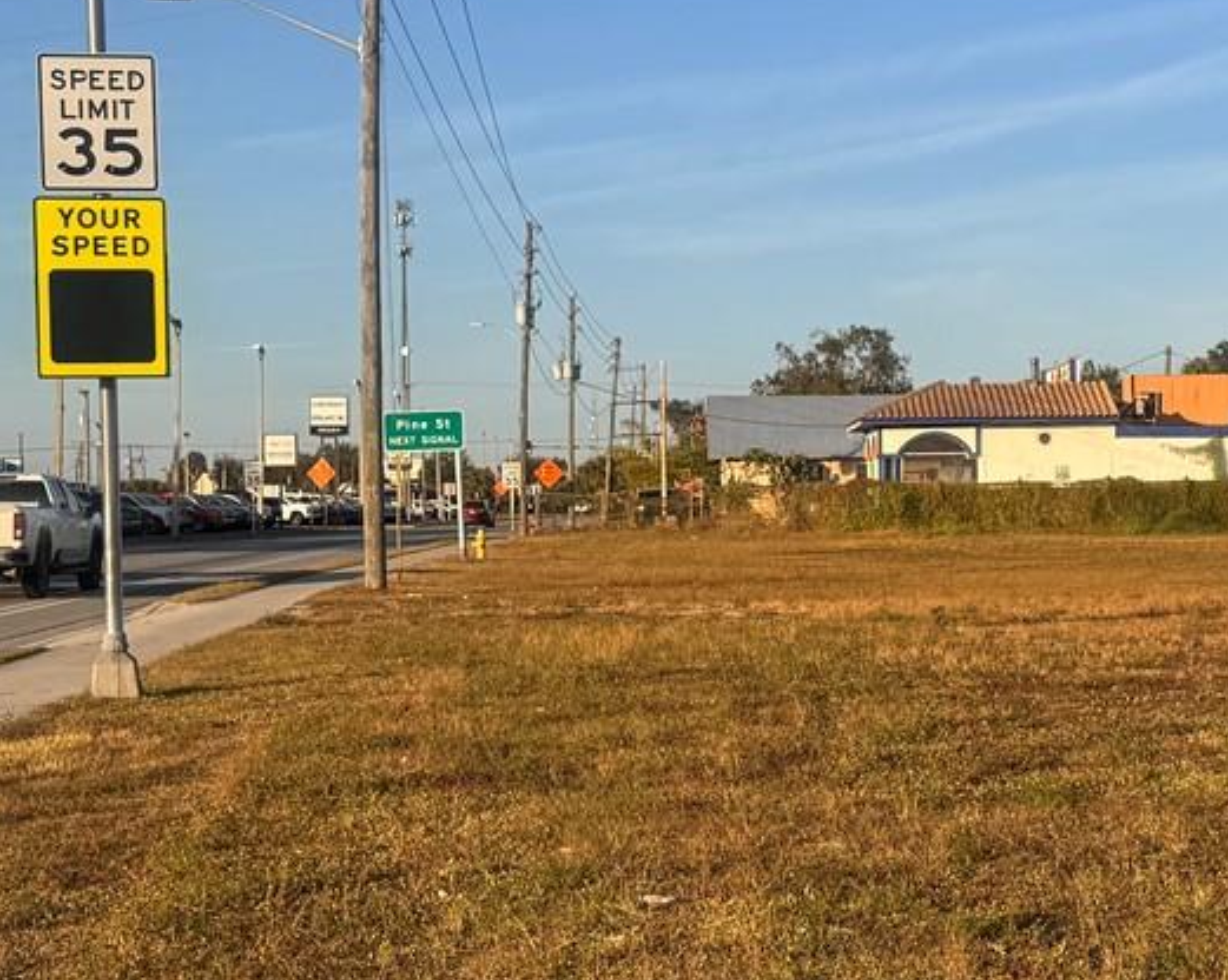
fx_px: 2615
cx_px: 750
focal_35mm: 72
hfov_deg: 26.4
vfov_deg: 21.2
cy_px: 511
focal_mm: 6.76
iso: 80
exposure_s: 1/3802
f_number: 1.78
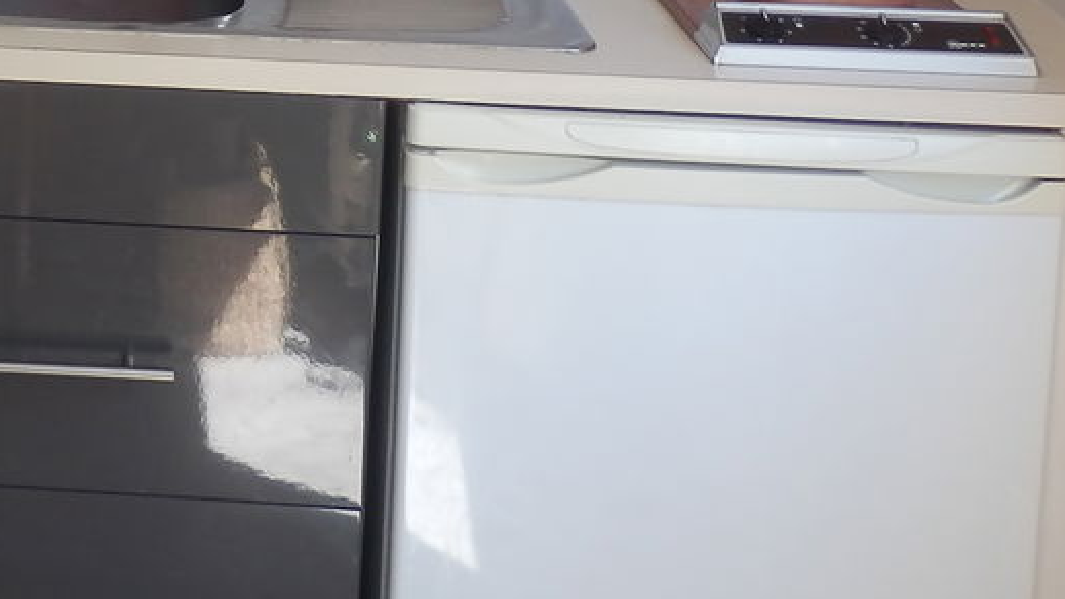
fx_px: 2372
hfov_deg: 23.8
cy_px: -318
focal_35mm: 84
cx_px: -78
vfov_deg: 13.5
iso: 80
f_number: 3
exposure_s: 1/60
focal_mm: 4.5
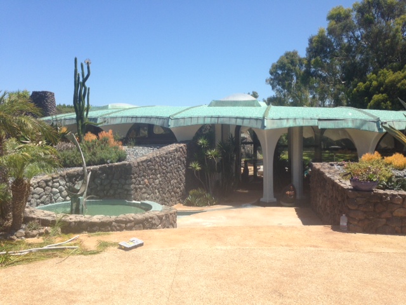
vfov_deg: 42.9
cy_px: 152
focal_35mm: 33
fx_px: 387
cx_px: 203
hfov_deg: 55.4
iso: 50
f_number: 2.4
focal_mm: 4.12
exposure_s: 1/1232
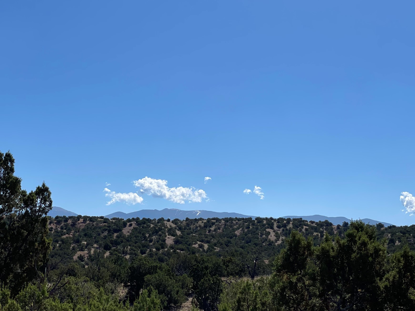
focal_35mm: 61
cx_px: 225
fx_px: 731
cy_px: 163
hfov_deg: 31.7
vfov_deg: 24.0
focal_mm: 6
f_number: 2
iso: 32
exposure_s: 1/4348
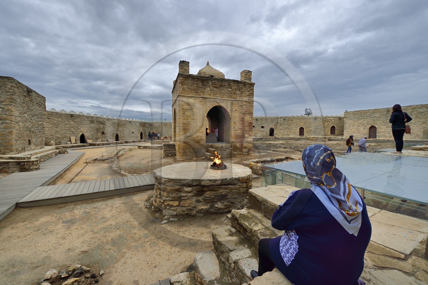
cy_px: 142
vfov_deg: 81.1
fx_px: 166
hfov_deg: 104.3
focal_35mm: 14
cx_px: 214
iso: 400
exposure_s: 1/200
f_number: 10
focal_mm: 14
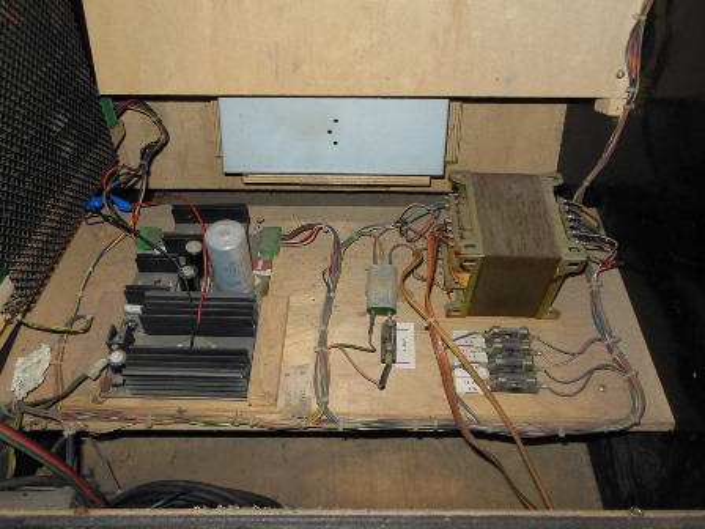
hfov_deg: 61.7
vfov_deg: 48.2
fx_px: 591
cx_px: 352
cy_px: 264
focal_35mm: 29
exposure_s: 1/25
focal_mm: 5.2
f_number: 3.3
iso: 125
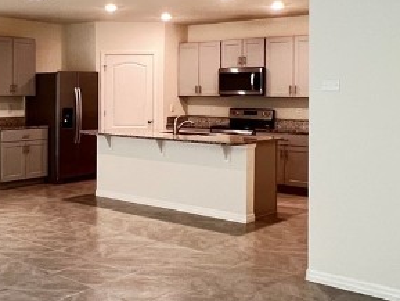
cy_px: 94
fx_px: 532
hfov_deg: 39.9
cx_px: 93
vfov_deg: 31.2
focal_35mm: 46
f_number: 1.8
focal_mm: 1.57
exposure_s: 1/60
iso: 400
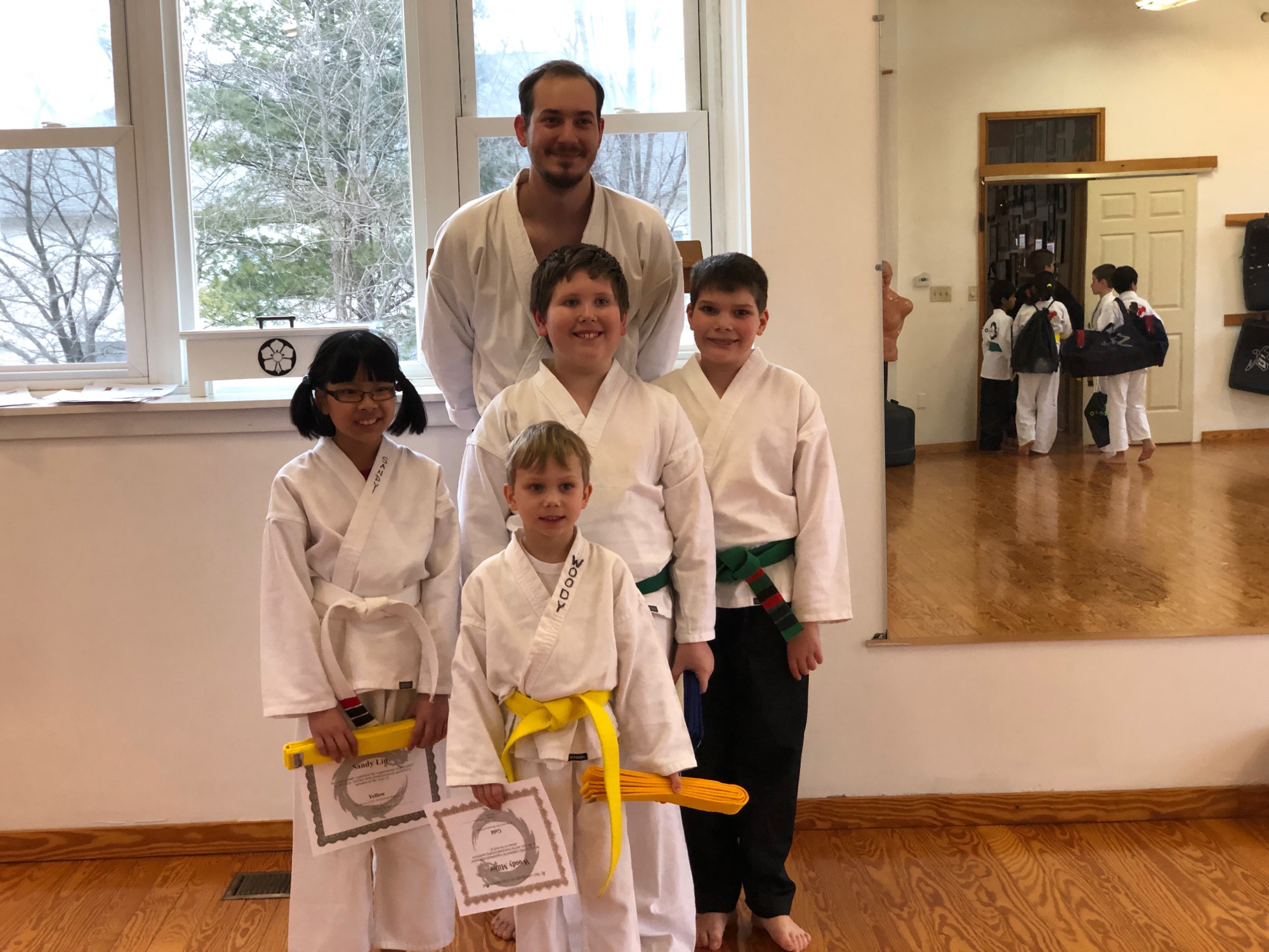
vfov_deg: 28.0
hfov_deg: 36.8
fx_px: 1906
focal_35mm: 52
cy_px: 476
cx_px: 634
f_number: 2.4
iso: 100
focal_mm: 6
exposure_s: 1/60
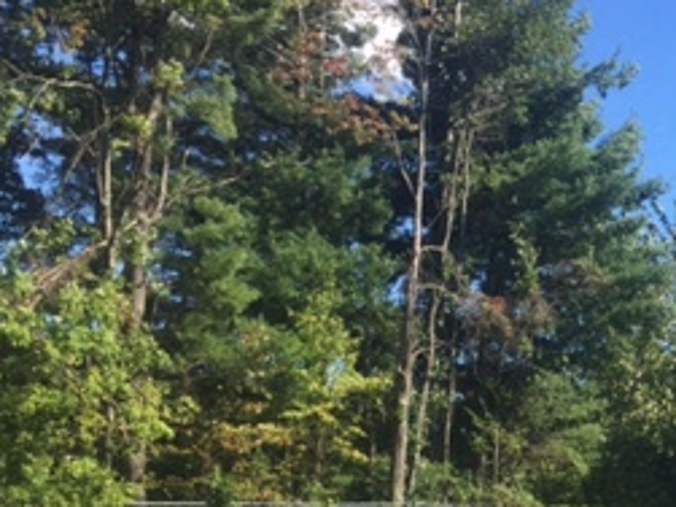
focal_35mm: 74
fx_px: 1444
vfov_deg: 19.2
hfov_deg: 23.7
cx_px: 838
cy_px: 531
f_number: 2.2
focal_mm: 4.15
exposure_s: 1/964
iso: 32
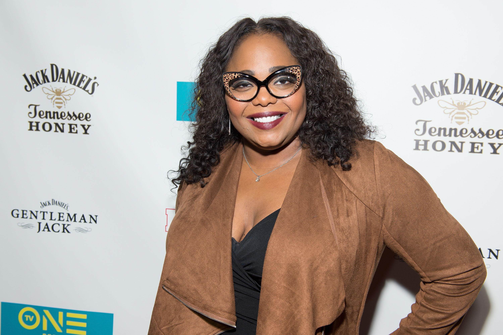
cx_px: 252
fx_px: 531
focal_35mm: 38
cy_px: 168
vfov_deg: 35.0
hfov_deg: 50.7
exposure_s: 1/80
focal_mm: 38
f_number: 7.1
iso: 400
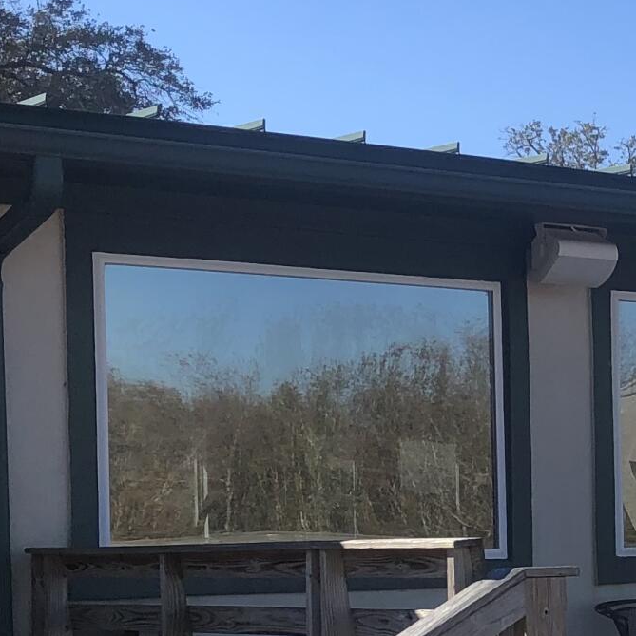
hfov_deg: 15.0
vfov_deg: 15.5
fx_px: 2307
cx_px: 838
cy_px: 598
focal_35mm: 111
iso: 20
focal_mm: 3.99
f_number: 1.8
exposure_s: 1/1033
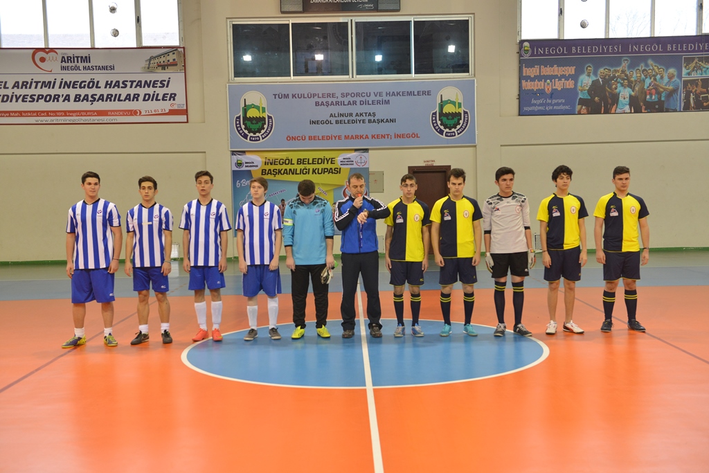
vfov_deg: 30.5
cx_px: 354
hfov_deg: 44.5
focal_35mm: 44
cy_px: 236
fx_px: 867
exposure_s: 1/160
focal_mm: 44
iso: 1600
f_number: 3.5
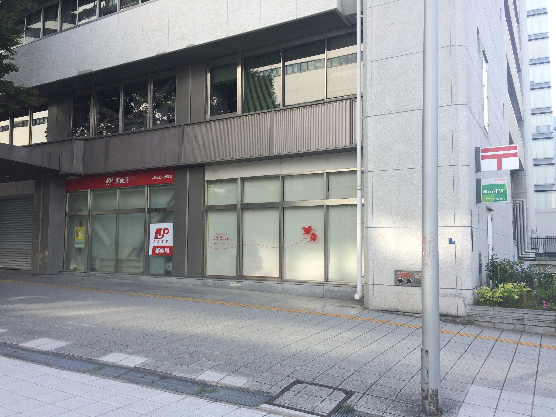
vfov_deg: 48.2
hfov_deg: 61.7
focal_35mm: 29
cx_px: 278
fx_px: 466
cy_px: 208
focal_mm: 4.15
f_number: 2.2
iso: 32
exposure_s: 1/707
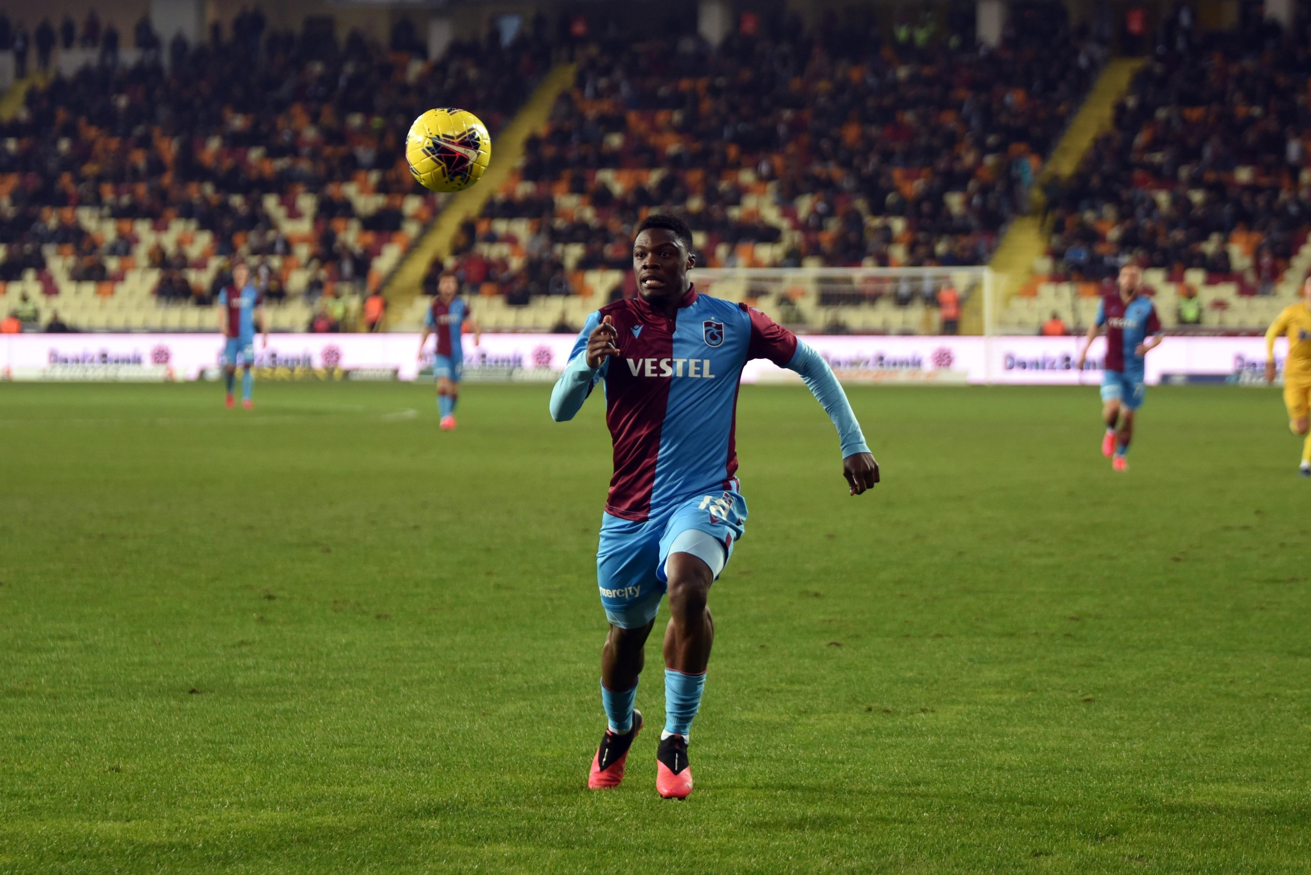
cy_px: 438
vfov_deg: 14.0
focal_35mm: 98
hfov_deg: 20.8
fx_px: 3570
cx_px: 656
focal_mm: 98
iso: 1250
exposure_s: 1/1000
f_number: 2.8
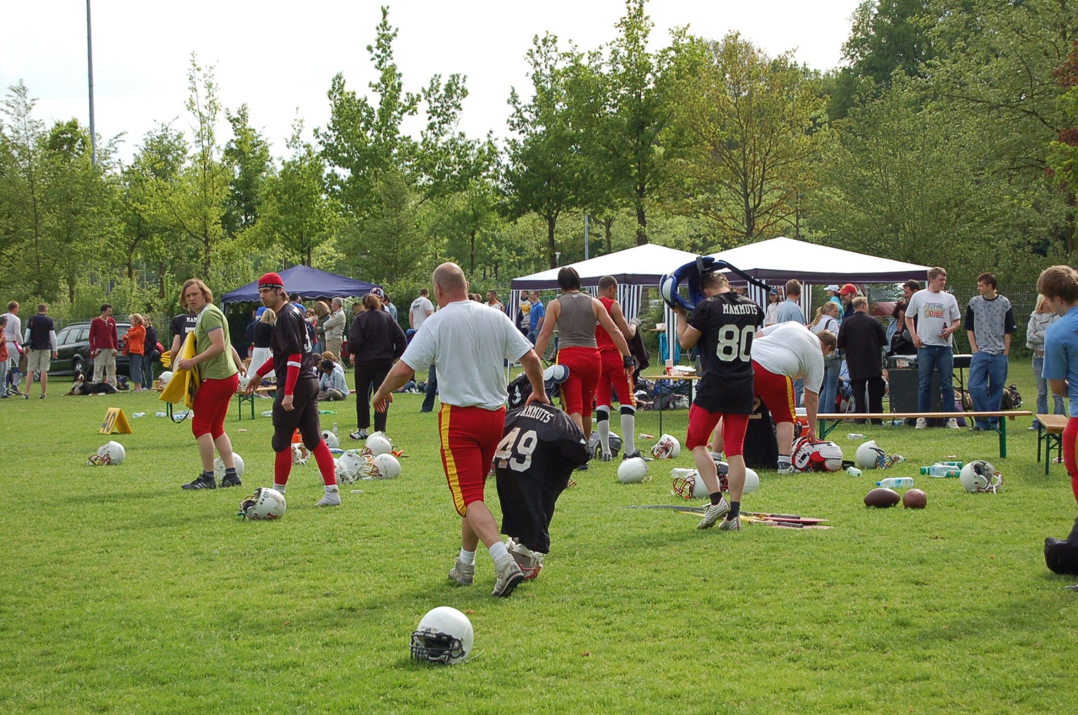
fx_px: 2466
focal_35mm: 82
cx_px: 539
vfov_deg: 16.5
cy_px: 358
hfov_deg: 24.7
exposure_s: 1/800
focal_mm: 55
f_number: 5.6
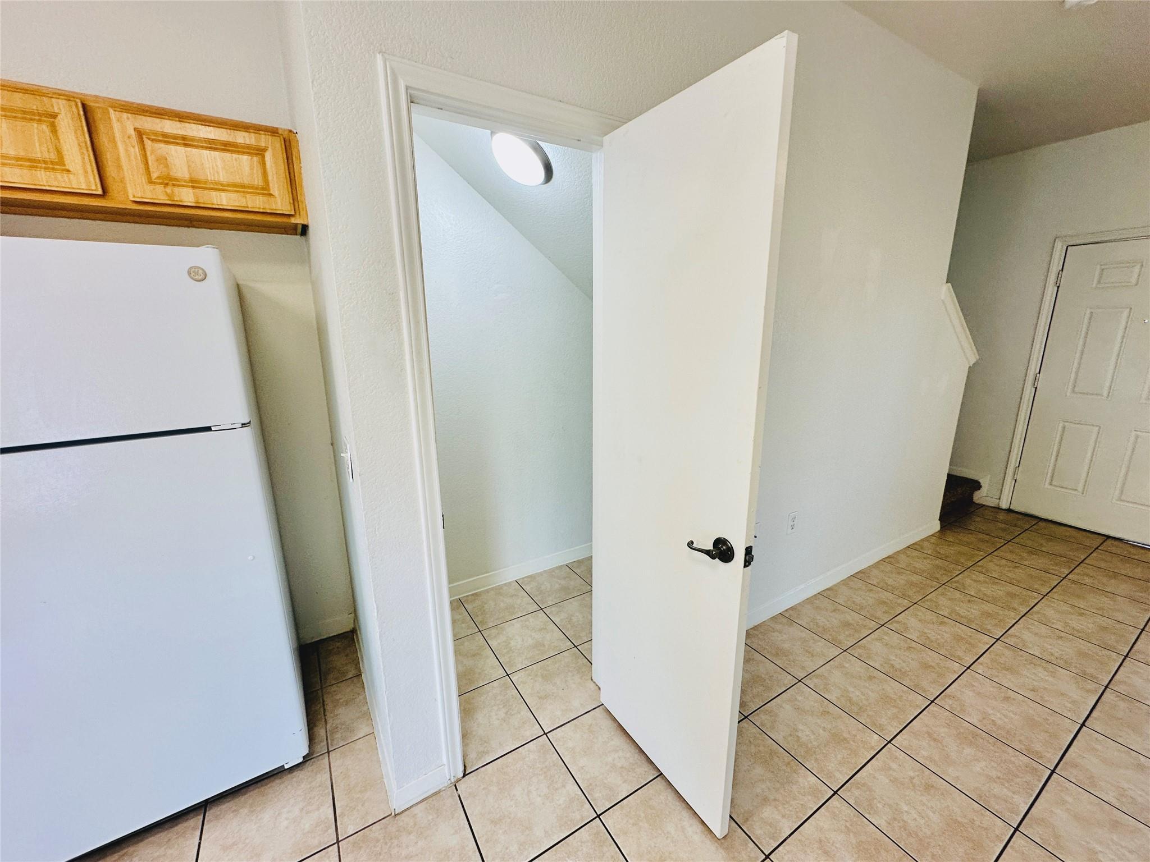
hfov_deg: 102.1
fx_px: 465
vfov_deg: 85.7
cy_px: 431
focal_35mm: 14
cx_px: 575
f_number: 2.2
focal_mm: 2.22
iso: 100
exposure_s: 1/120
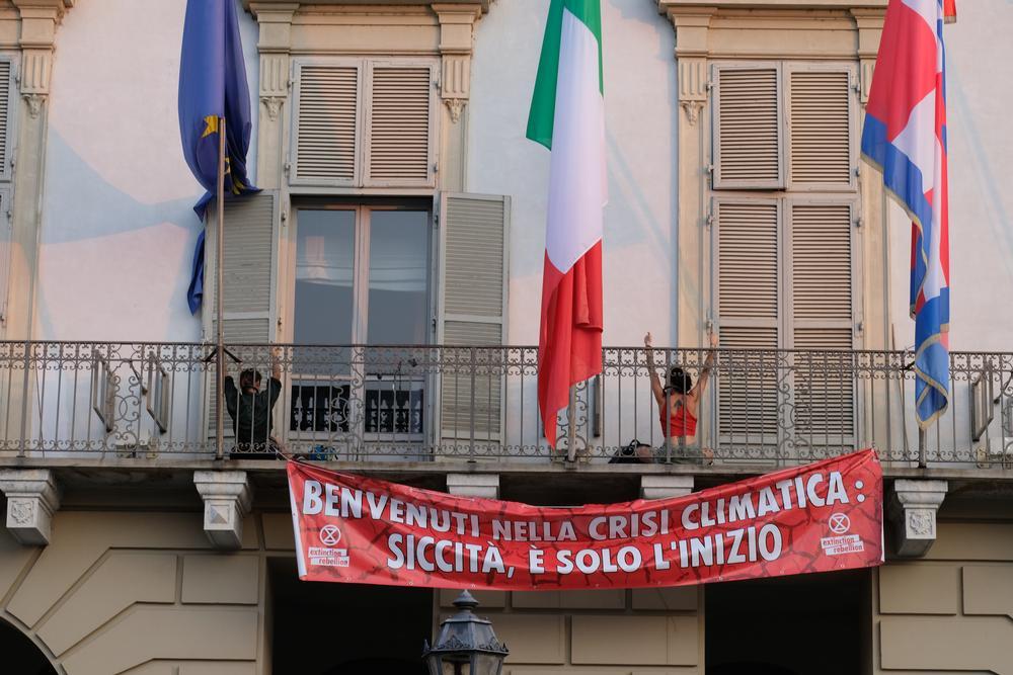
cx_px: 506
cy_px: 338
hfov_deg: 21.5
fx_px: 2673
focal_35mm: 95
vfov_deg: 14.4
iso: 400
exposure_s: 1/210
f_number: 4.8
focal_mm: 63.2
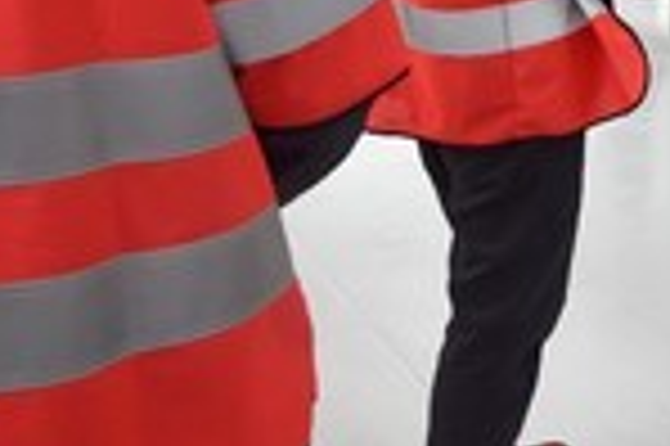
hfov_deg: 27.1
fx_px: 1264
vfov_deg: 18.6
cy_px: -135
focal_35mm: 68
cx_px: 744
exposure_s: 1/500
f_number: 11
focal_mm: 24
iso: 1250
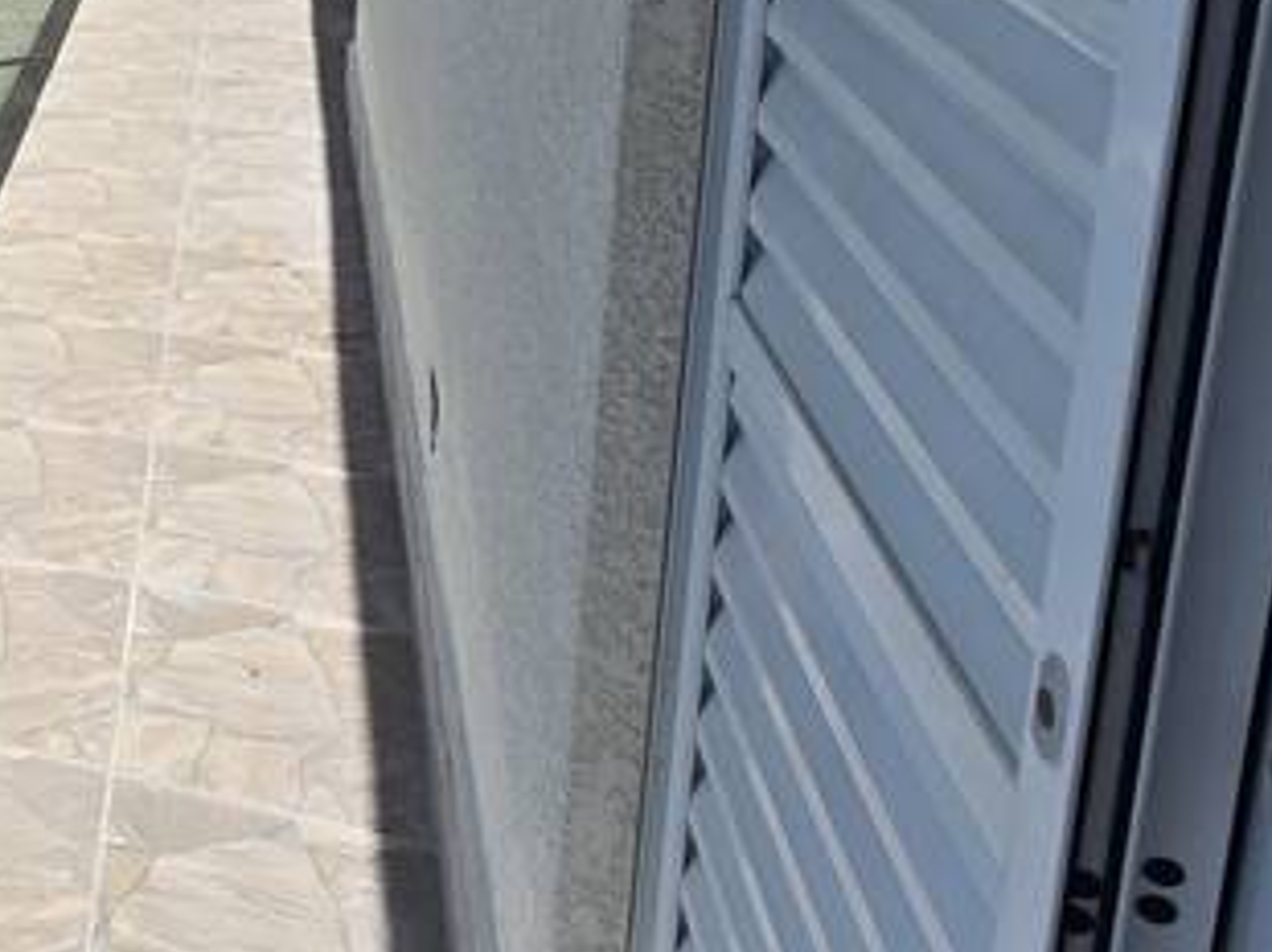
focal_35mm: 42
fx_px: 1542
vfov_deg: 30.2
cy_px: -131
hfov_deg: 30.5
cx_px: -529
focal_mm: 2.2
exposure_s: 1/3177
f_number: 2.2
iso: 50
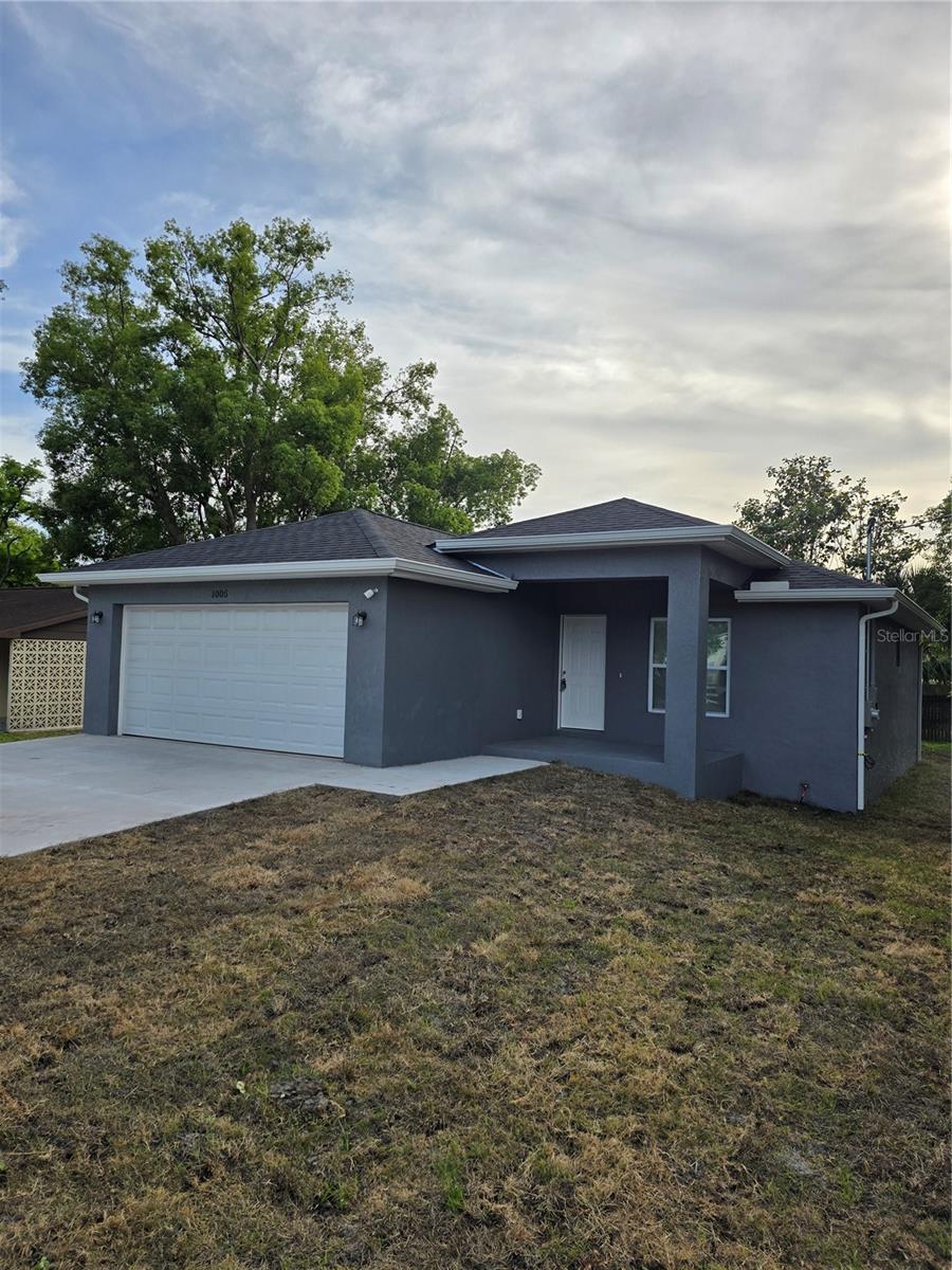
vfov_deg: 73.9
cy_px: 635
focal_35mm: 23
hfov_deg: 58.9
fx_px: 843
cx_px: 476
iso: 12
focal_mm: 6.3
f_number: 1.7
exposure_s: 1/1016
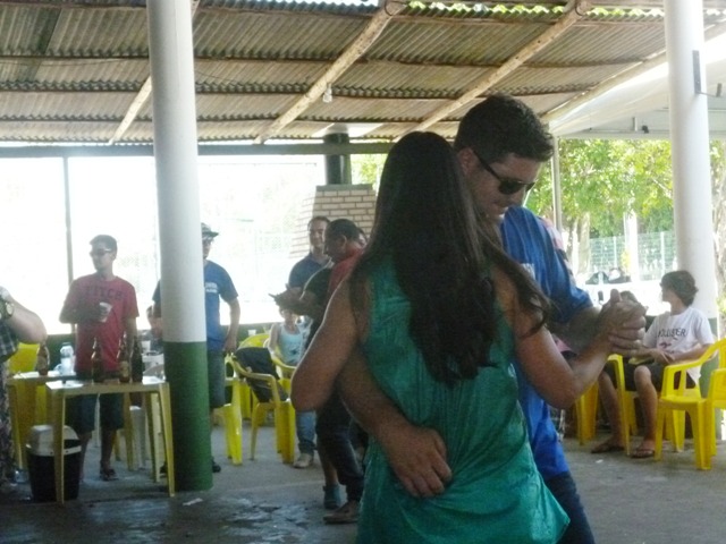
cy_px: 272
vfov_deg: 23.3
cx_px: 363
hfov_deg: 30.7
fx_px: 1321
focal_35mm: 63
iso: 800
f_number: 4.7
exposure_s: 1/250
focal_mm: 11.2
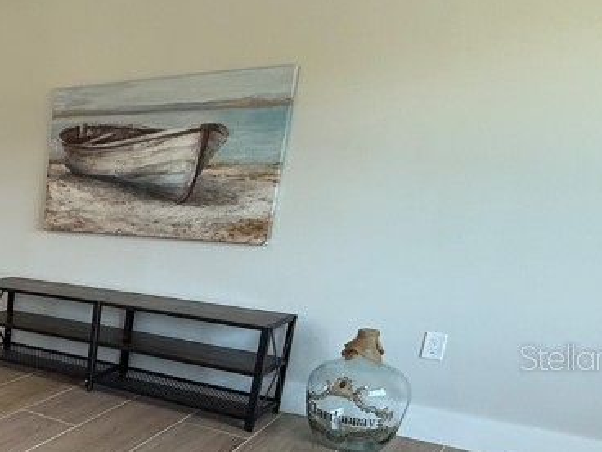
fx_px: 678
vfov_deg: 35.7
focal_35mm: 39
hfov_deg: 34.9
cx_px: -164
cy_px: 357
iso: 200
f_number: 2.2
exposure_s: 1/120
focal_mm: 2.22
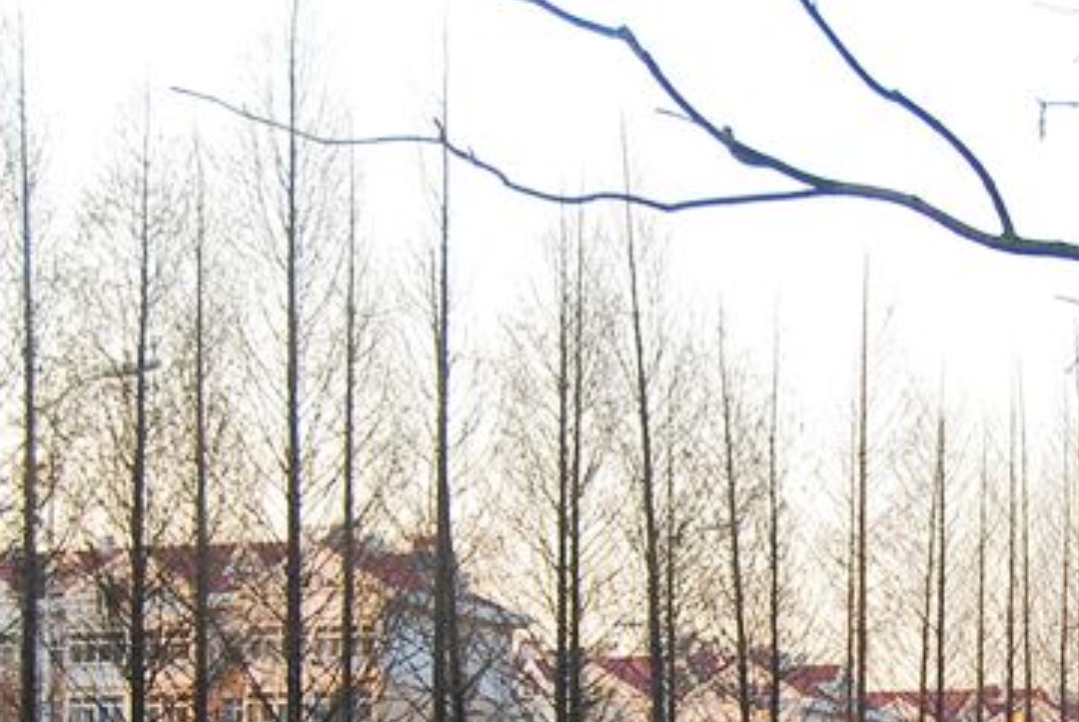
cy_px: 858
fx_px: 3601
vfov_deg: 11.2
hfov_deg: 16.8
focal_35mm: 120
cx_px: 953
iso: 200
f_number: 5
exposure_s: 1/100
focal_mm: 30
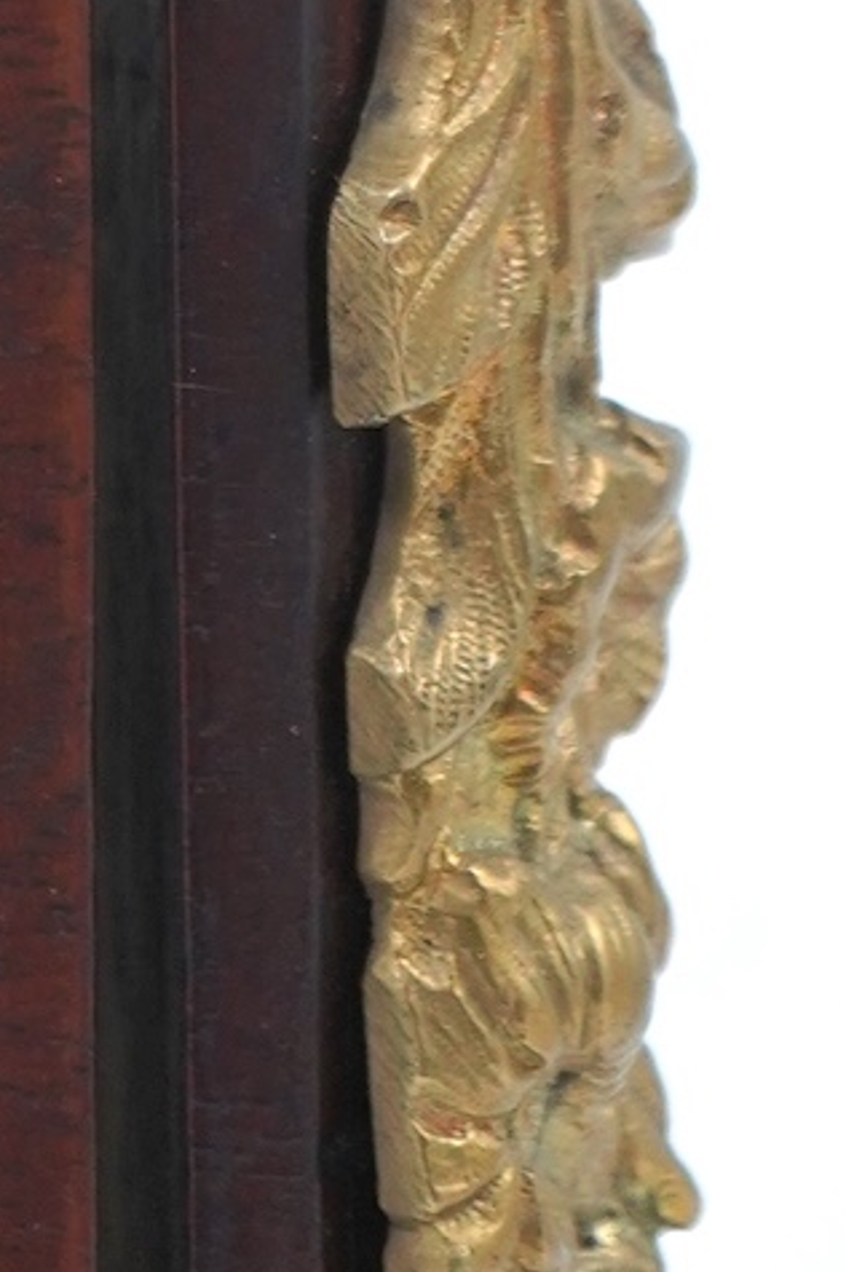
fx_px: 12496
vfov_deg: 5.5
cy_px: -2201
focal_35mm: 354
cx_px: -1711
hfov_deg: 3.8
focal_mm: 56
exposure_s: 1/80
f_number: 5
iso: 640
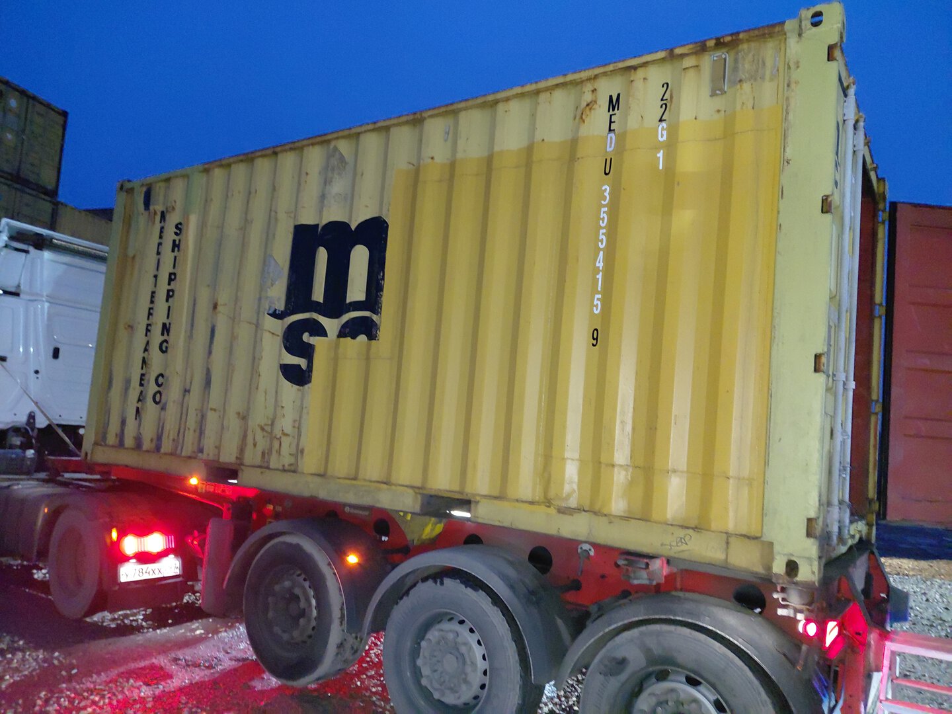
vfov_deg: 54.9
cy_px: 357
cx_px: 476
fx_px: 688
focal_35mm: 25
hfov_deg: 69.4
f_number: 1.8
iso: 1600
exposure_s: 1/25
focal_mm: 4.69
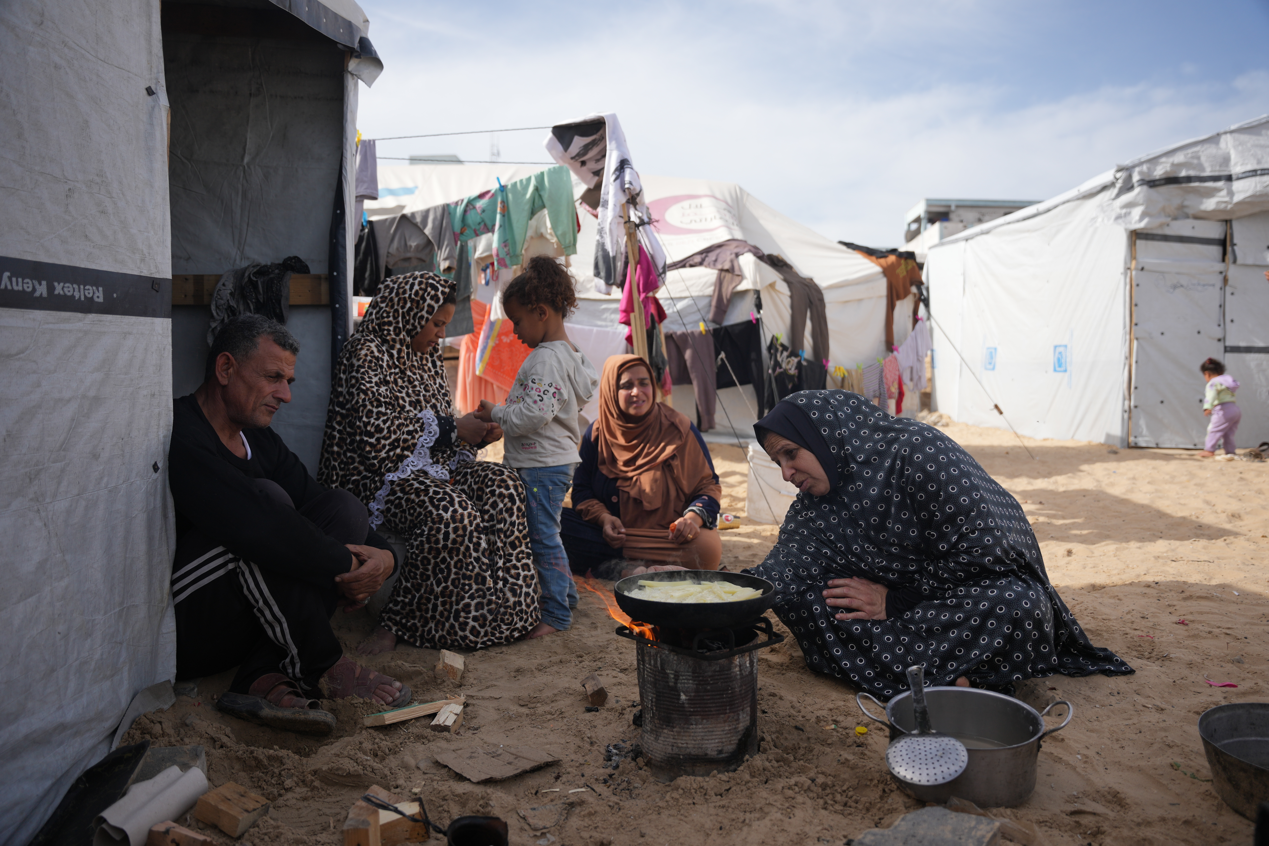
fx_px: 846
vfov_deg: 53.1
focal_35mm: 24
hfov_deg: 73.7
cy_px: 423
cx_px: 634
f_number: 2.8
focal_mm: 24
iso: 160
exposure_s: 1/2500
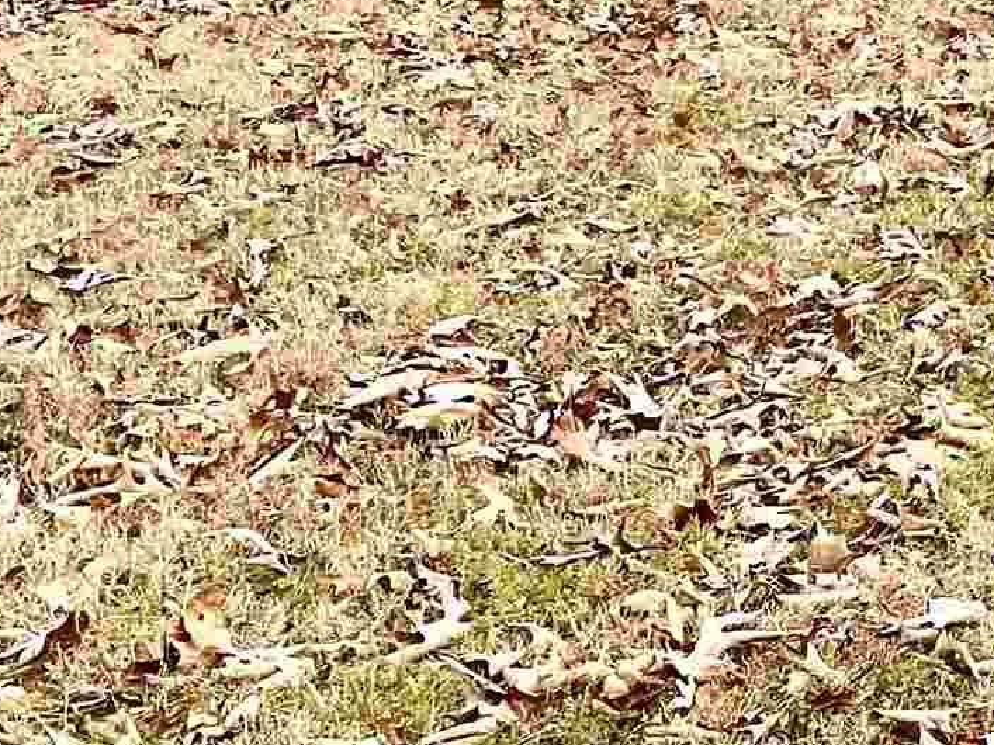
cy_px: -527
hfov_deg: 15.1
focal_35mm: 113
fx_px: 3244
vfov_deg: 12.2
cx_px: 1779
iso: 32
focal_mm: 4.2
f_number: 1.6
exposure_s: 1/556
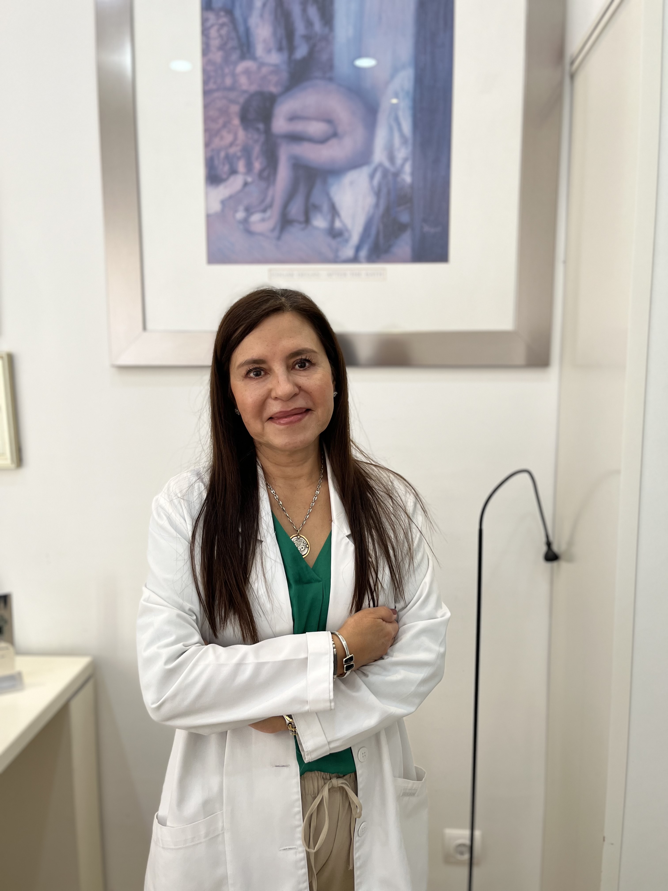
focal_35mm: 26
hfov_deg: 53.1
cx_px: 334
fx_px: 669
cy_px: 446
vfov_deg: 67.3
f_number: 1.6
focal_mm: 5.1
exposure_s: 1/50
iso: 64
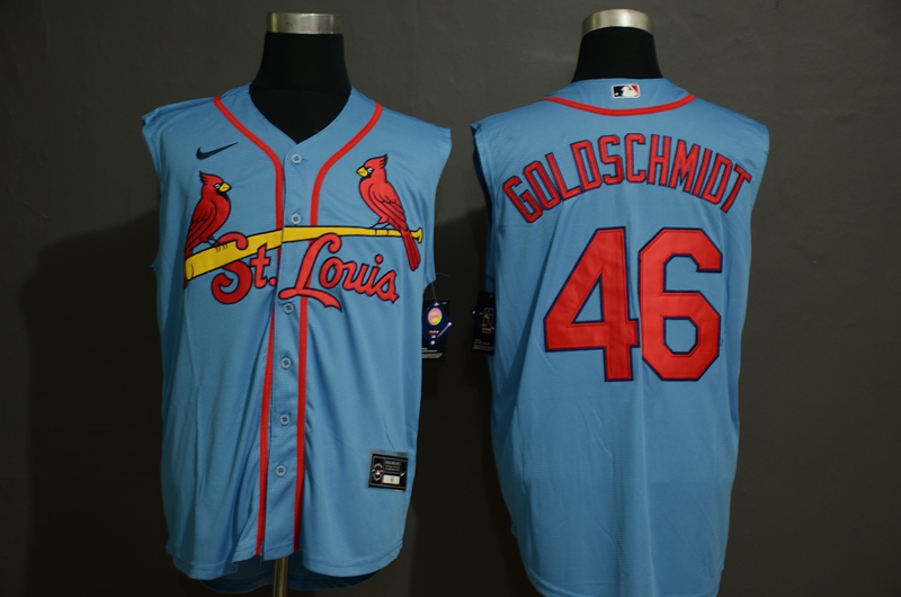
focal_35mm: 75
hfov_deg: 27.0
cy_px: 298
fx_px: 1873
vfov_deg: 18.1
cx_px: 450
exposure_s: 1
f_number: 4.8
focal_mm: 50
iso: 100
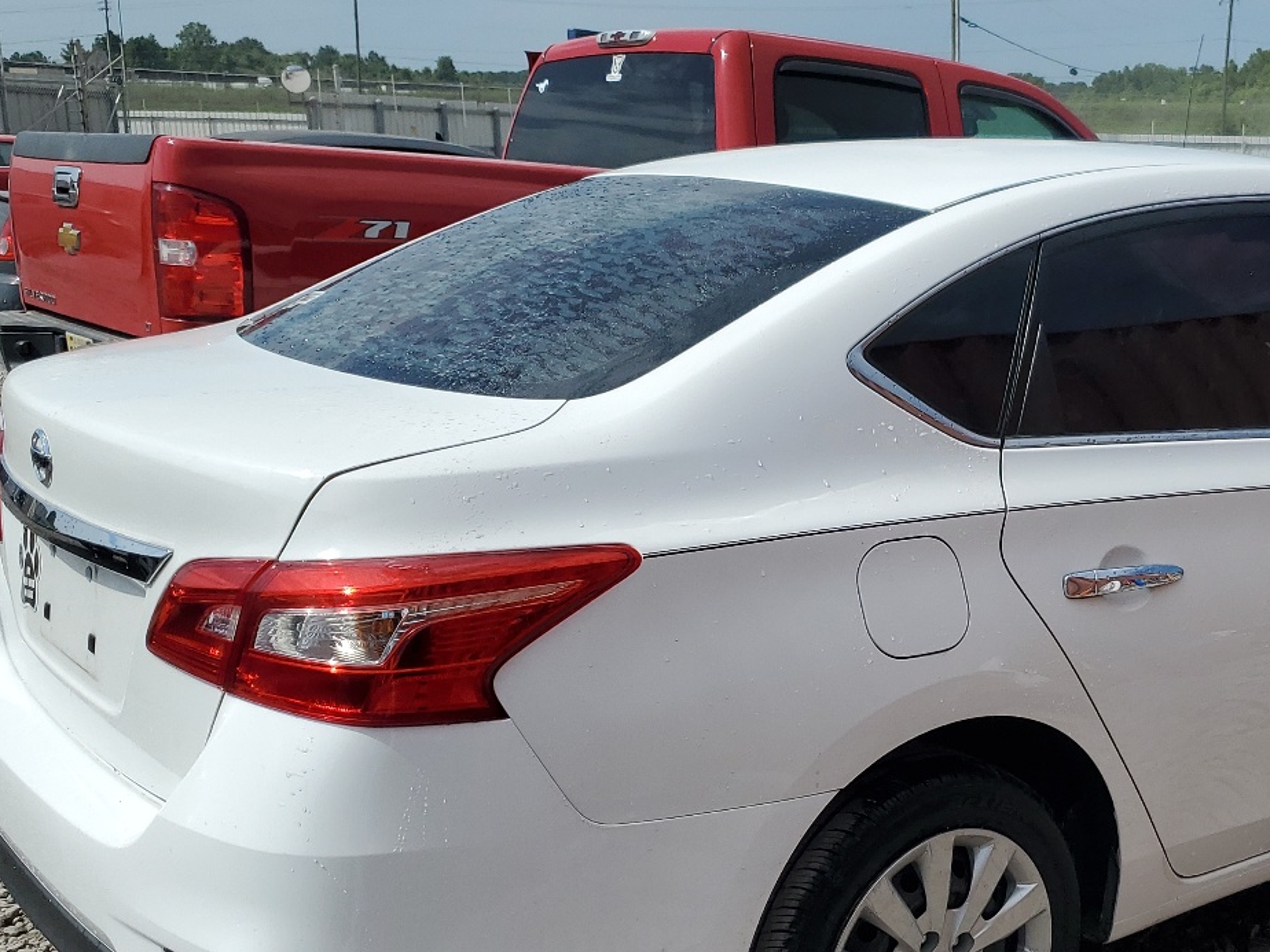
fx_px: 1651
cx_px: 910
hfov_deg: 41.2
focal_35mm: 45
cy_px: 618
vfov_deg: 32.0
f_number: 1.5
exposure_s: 1/10000
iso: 50
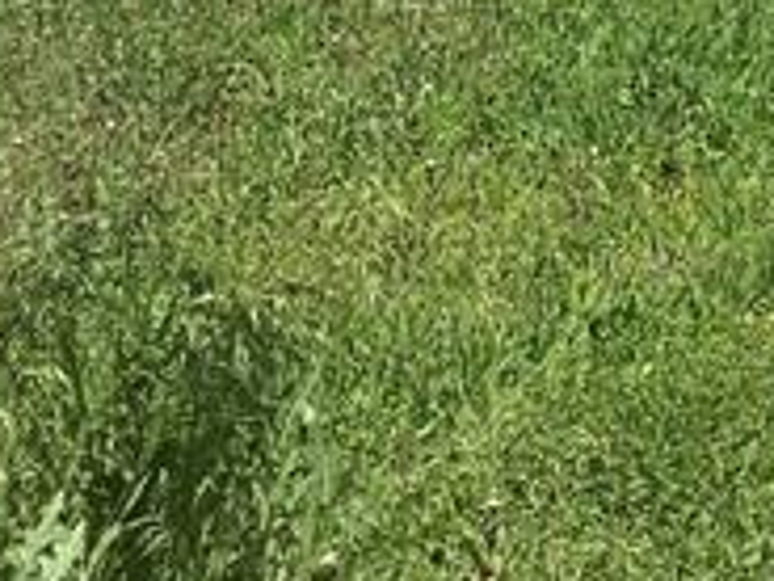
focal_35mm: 145
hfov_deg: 11.4
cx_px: 1826
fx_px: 3242
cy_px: -918
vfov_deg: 9.0
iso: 25
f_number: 1.8
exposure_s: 1/2364
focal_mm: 4.25
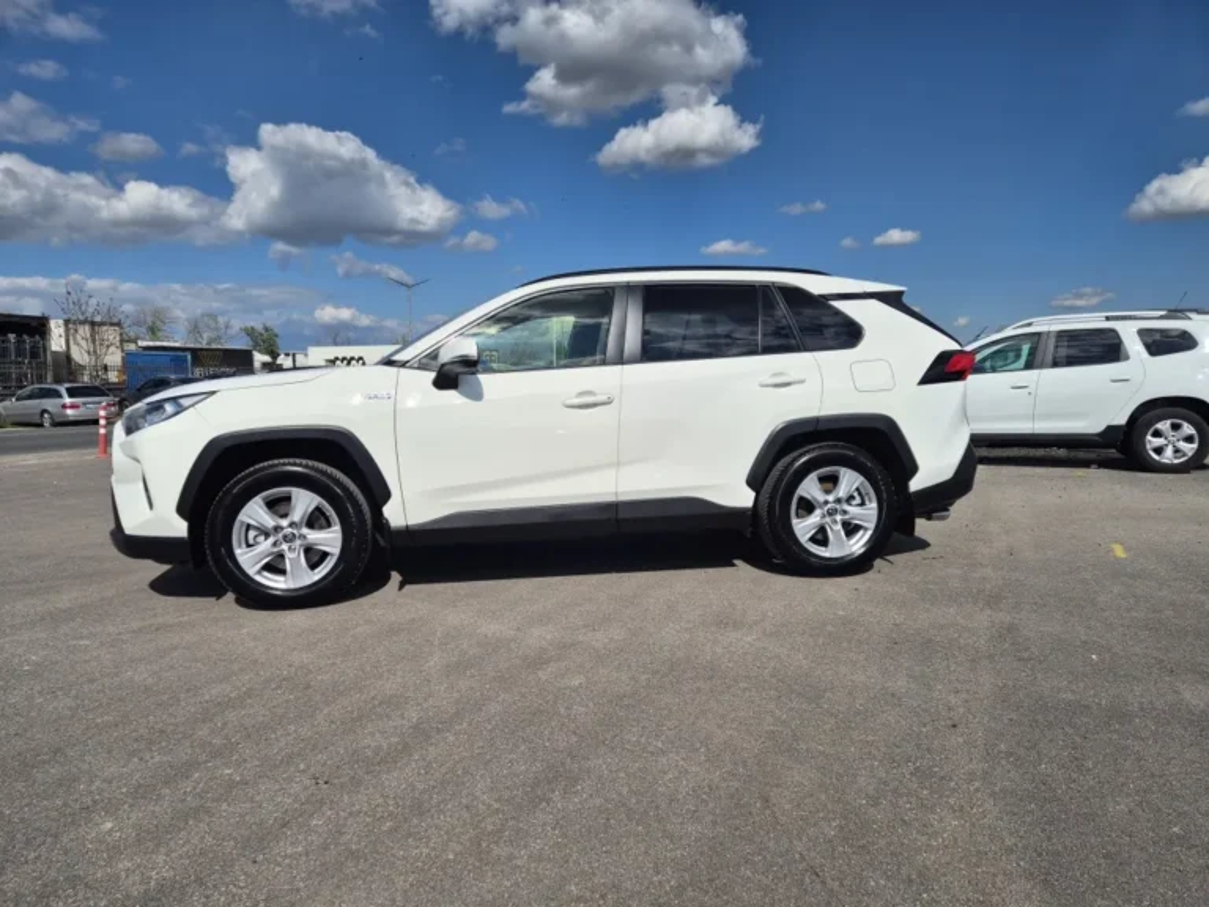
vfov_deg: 58.9
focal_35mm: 23
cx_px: 604
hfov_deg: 73.9
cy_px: 454
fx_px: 803
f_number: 1.8
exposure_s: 1/4688
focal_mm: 5.4
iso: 25
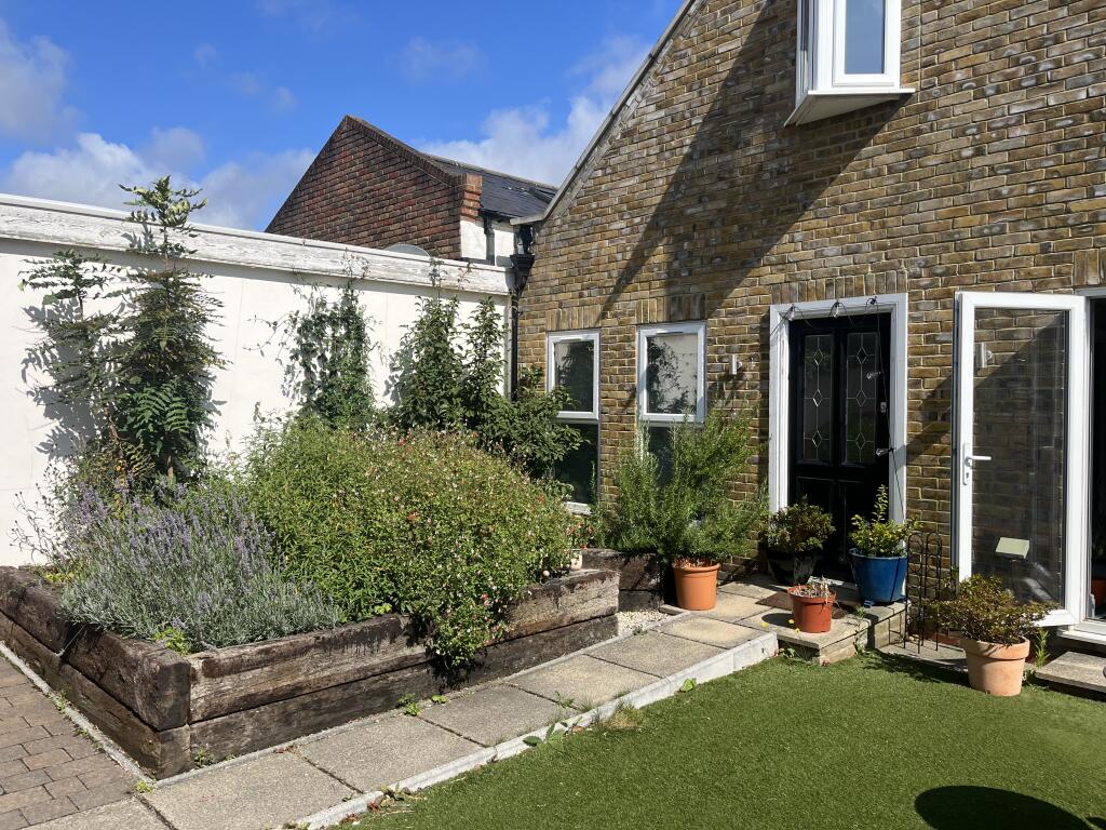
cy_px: 415
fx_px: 831
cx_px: 553
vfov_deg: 53.1
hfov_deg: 67.3
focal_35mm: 26
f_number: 1.6
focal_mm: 5.1
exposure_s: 1/3623
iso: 50
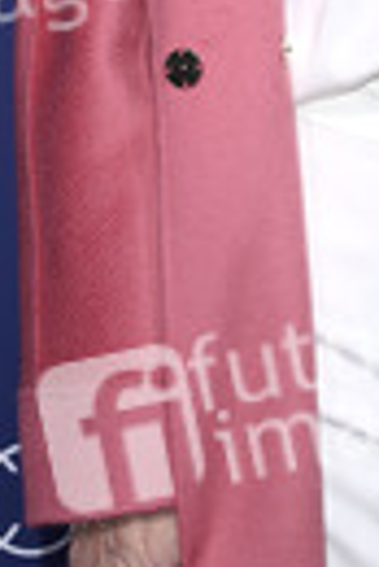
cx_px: 388
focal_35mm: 252
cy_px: -244
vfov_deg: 8.0
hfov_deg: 5.5
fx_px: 3969
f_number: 5.6
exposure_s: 1/250
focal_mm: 82
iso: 800
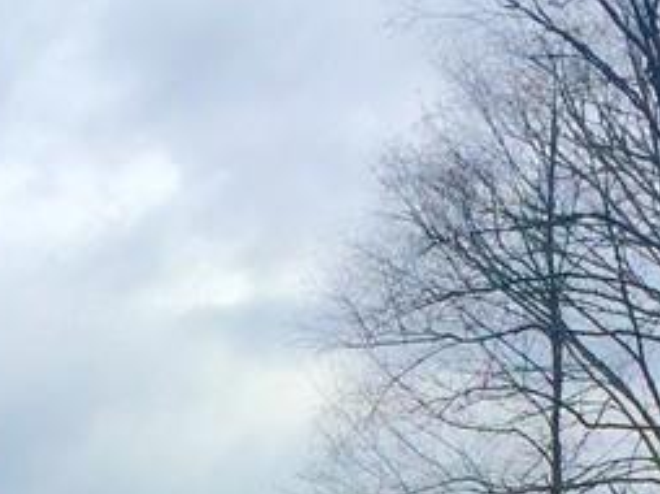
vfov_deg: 11.7
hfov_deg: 16.8
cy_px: 871
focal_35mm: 117
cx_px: 213
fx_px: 2229
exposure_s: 1/942
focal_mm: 4.15
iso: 32
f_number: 2.2
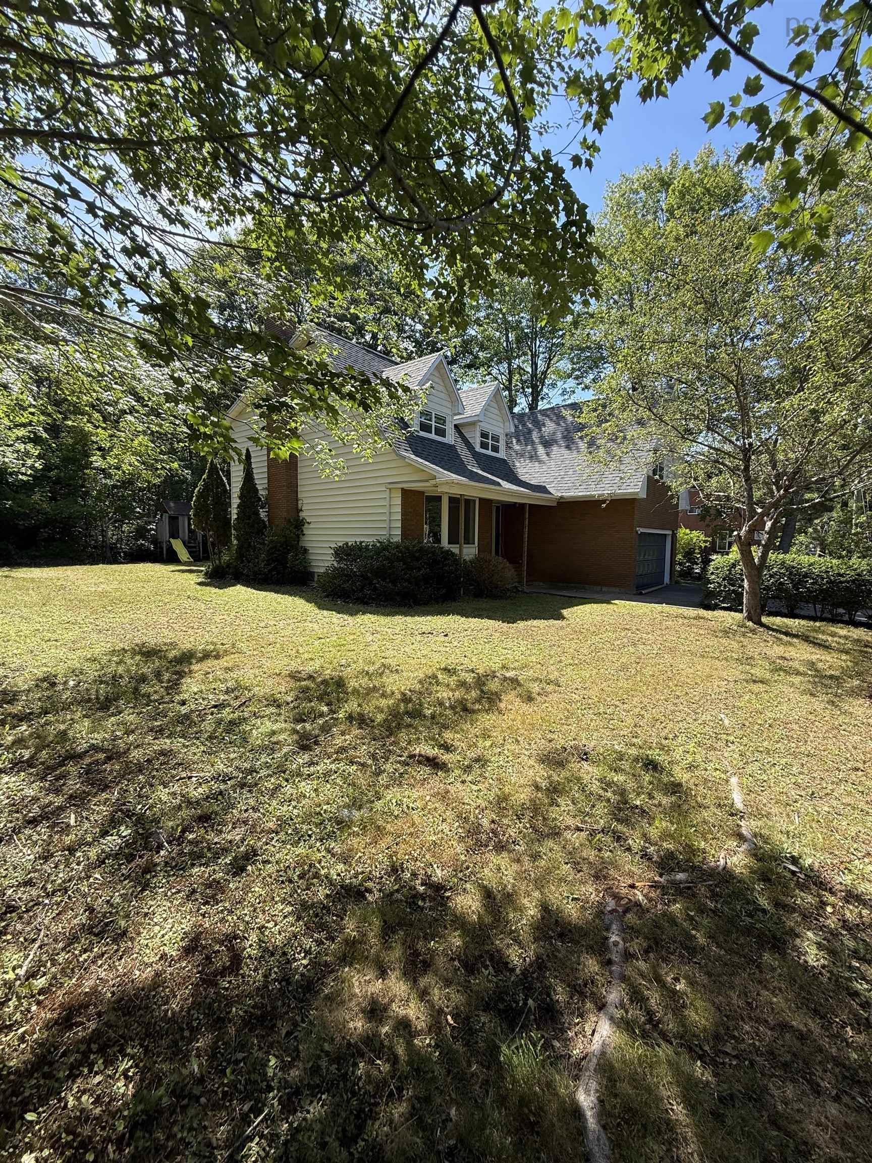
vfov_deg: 102.1
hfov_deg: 85.7
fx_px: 470
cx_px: 436
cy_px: 582
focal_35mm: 14
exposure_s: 1/482
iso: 50
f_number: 2.2
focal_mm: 2.22
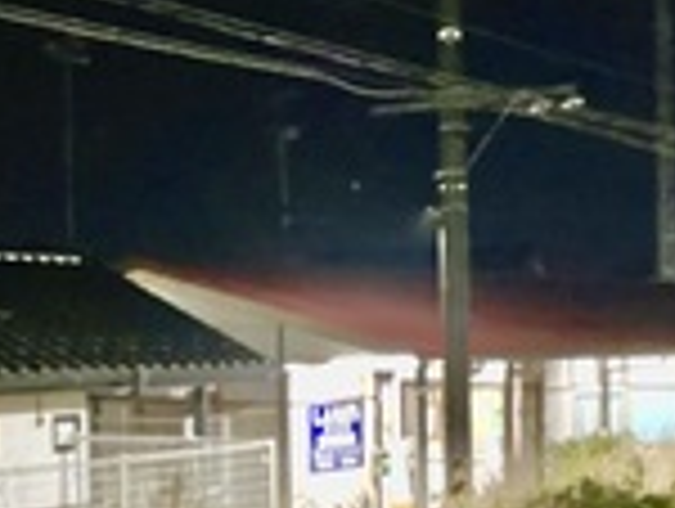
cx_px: 320
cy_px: 371
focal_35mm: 78
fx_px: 1523
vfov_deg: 18.8
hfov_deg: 25.0
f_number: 2.2
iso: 1250
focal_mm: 2.71
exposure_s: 1/17
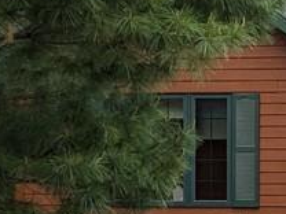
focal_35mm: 133
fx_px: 1099
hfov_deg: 13.4
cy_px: 177
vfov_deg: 11.1
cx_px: 513
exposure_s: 1/1675
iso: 61
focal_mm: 4.38
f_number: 1.73
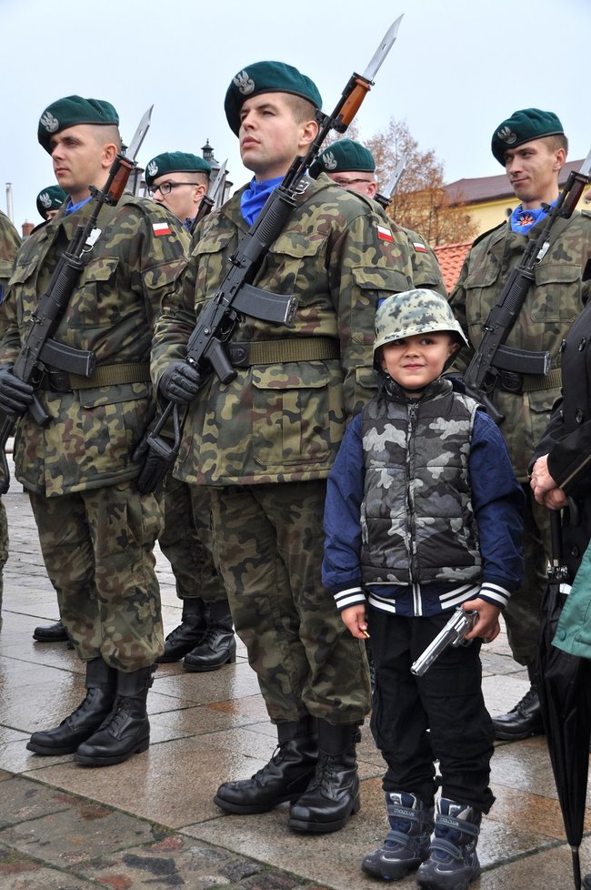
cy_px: 445
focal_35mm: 54
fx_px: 1332
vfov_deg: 36.9
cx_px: 296
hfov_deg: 25.0
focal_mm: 36
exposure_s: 1/250
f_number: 8
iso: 250
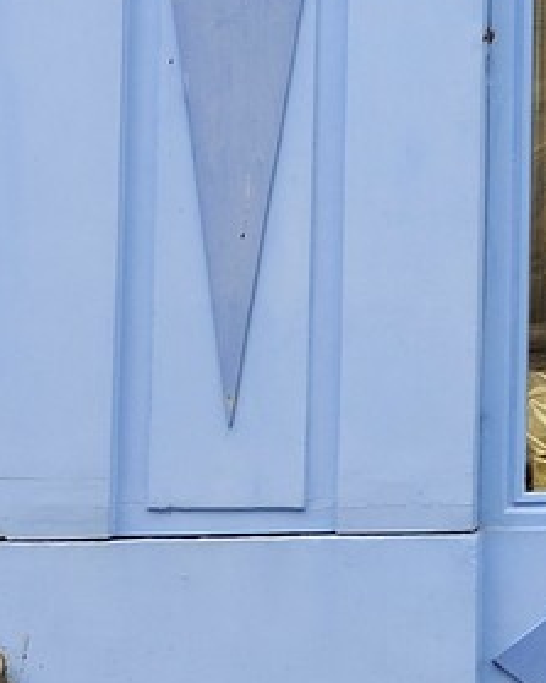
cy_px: -257
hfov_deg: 6.6
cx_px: 1601
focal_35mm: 215
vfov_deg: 8.8
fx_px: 4345
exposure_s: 1/160
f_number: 8
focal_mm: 40
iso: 200
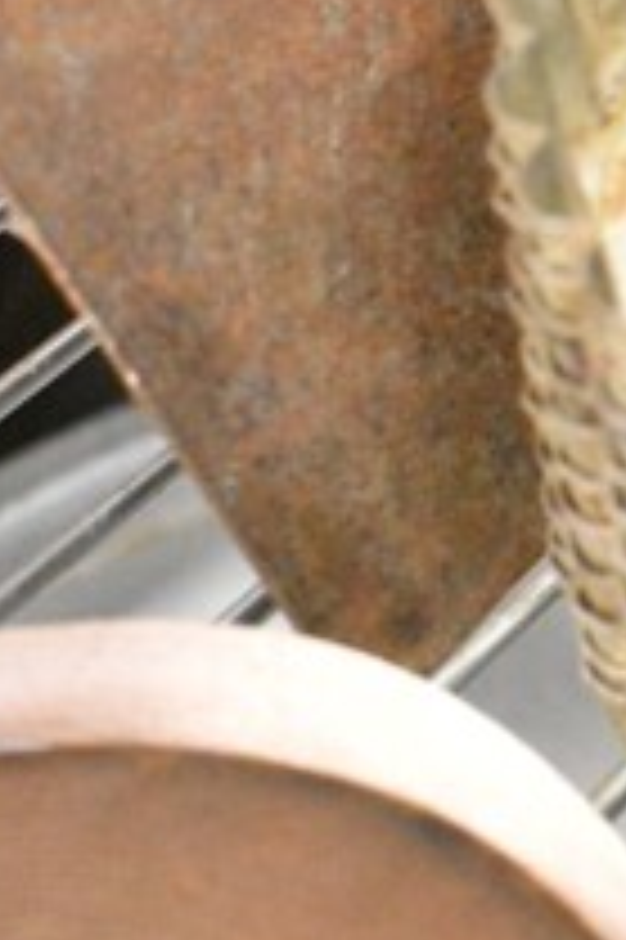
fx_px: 3422
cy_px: 92
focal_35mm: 131
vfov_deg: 15.5
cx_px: 1324
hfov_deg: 9.6
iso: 6400
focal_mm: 20
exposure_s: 1/50
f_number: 3.5
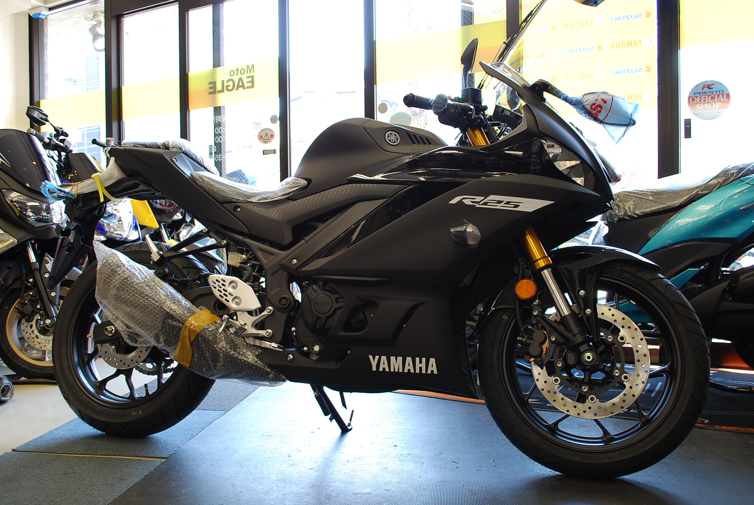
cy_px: 252
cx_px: 377
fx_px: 692
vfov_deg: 40.1
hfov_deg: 57.2
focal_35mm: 33
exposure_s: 1/8
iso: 100
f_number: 5.6
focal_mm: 22
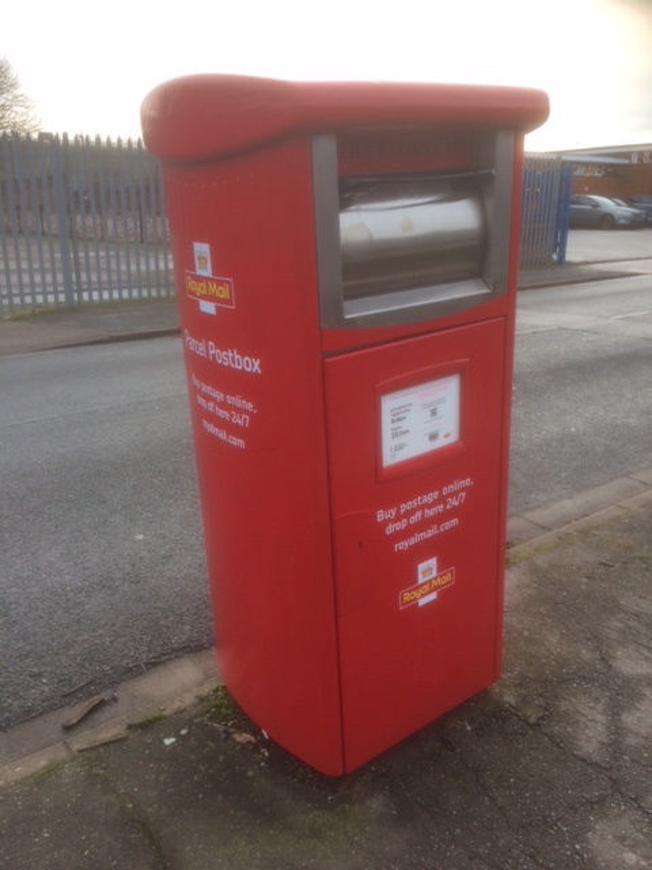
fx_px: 728
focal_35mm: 29
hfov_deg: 48.2
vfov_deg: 61.7
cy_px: 435
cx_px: 326
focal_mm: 4.15
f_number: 2.2
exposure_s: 1/104
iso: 32
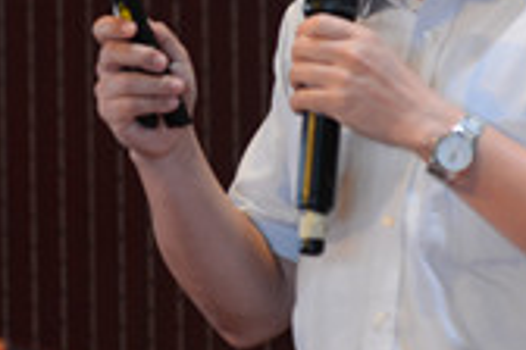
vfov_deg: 2.3
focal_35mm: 596
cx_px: 250
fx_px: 8708
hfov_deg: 3.5
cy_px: 33
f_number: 3.2
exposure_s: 1/200
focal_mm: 200
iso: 500
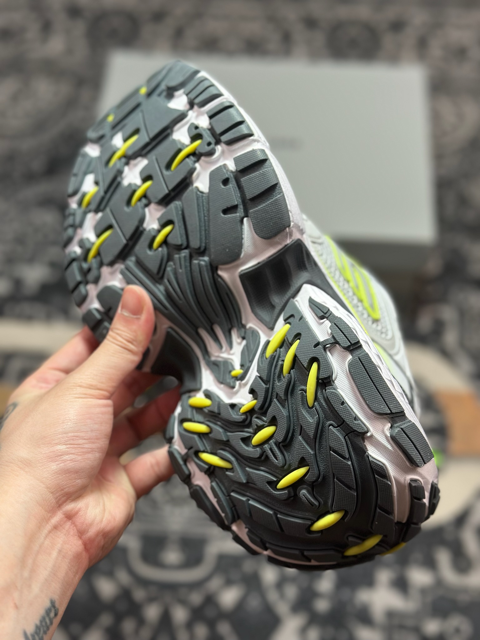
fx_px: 887
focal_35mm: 48
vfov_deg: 39.7
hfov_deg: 30.3
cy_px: 320
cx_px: 240
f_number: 1.78
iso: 80
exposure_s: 1/458
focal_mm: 6.86
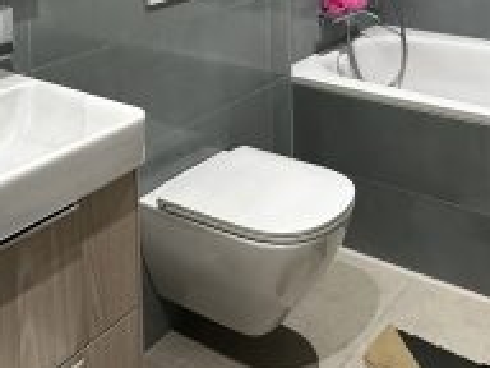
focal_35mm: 51
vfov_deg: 24.6
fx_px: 722
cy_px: -119
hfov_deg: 37.2
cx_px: 311
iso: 200
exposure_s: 1/50
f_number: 2.2
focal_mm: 2.22
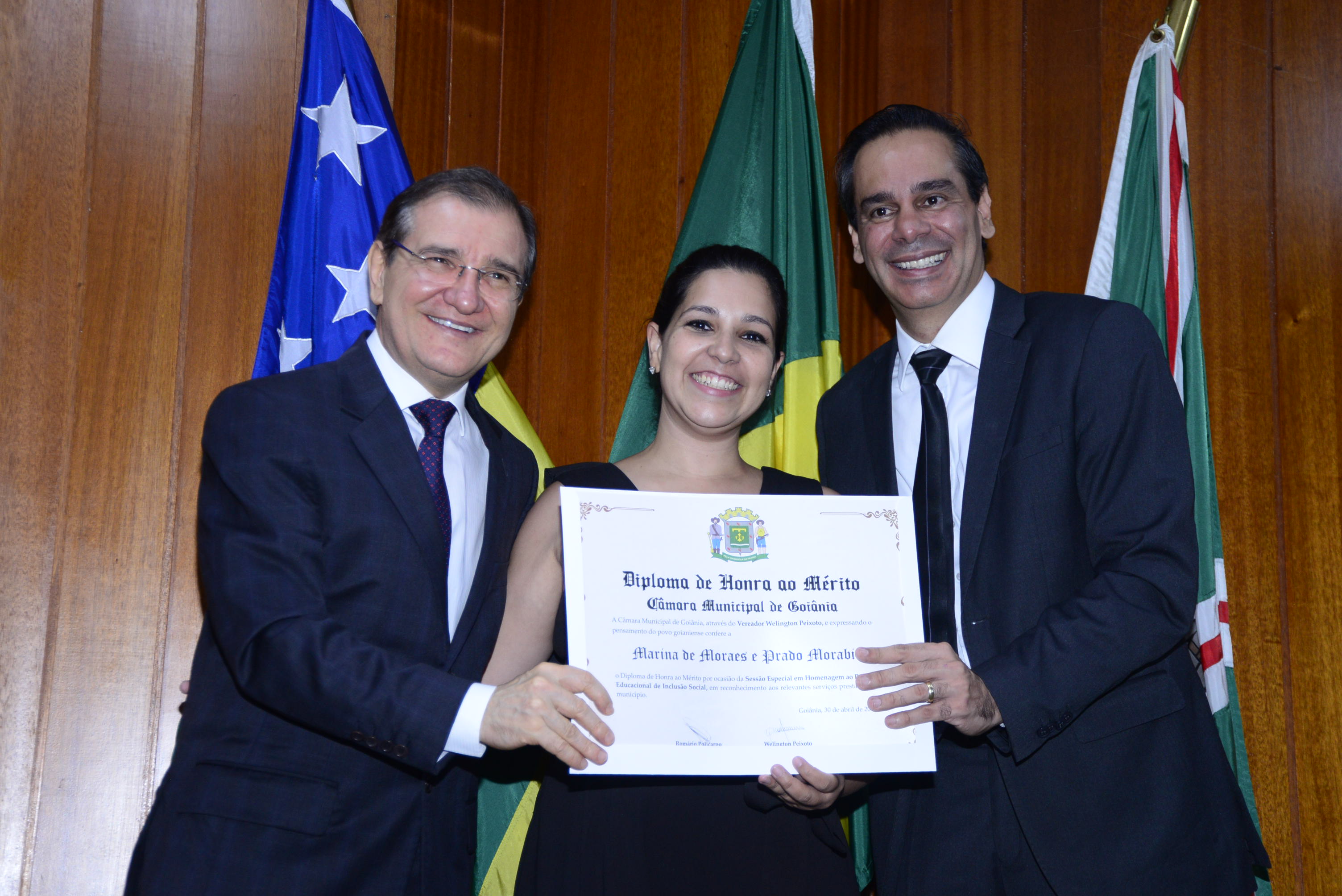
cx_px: 671
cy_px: 448
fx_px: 2312
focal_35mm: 62
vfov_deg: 21.9
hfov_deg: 32.4
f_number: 5
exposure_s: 1/125
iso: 1600
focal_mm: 62
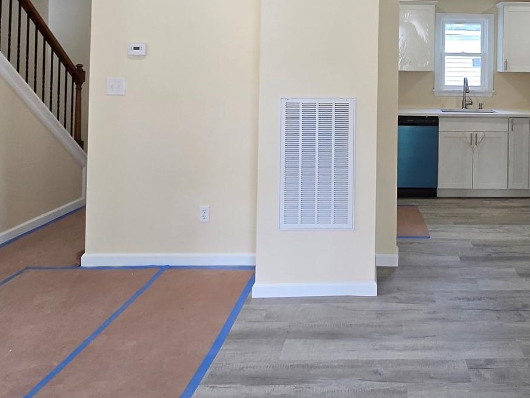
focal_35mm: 30
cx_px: 404
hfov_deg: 56.7
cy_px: 63
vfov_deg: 43.9
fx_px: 460
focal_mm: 1.7
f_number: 2.2
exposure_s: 1/60
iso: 80
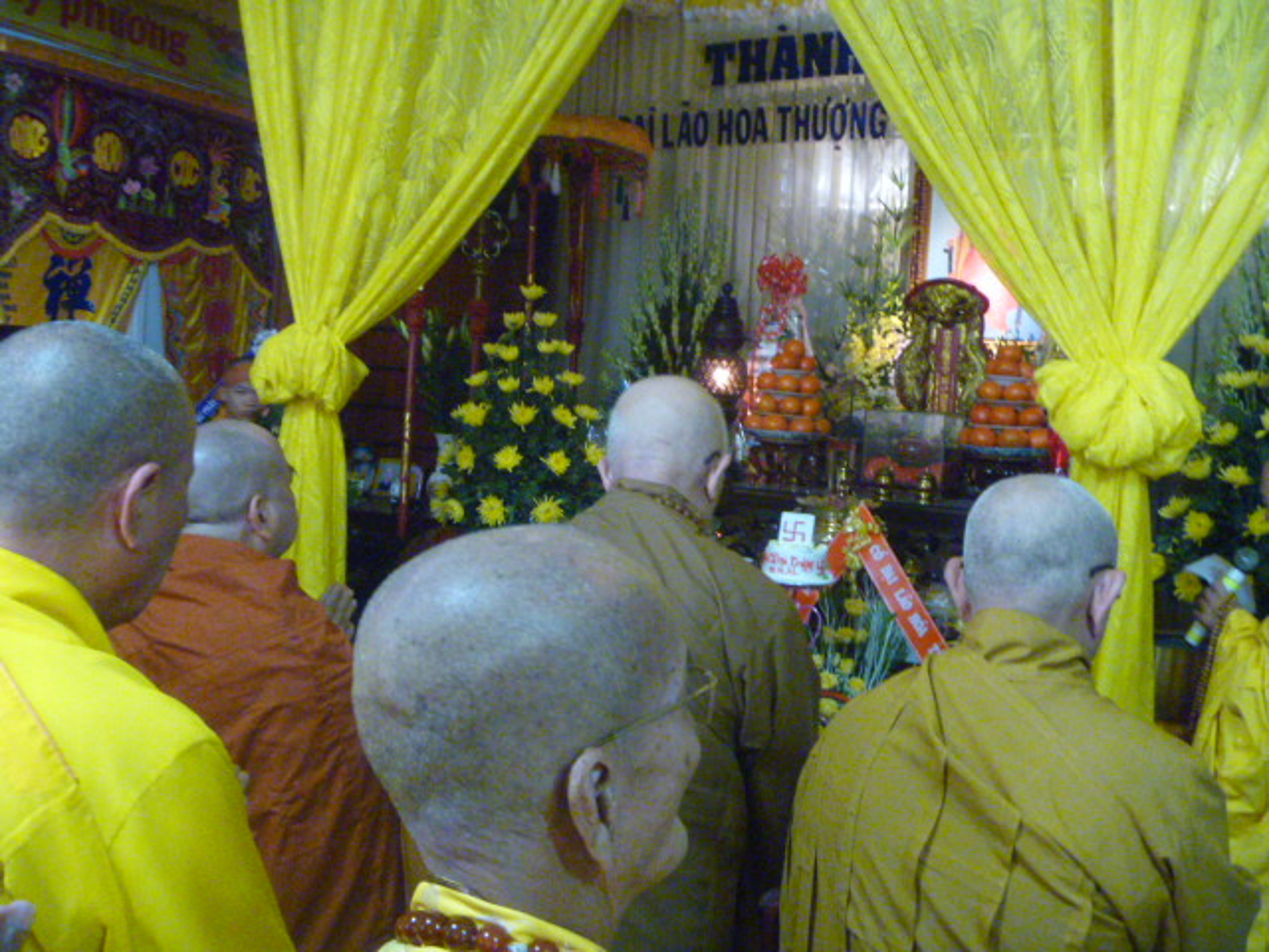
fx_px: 1283
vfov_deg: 40.7
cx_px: 634
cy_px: 476
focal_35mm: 35
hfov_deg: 52.6
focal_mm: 6.3
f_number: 3.5
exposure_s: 1/13
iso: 800
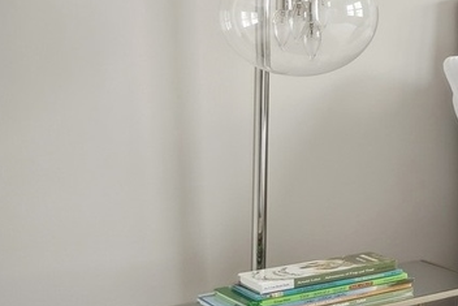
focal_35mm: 69
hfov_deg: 16.6
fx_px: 878
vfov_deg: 19.5
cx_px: 1024
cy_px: 46
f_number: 9.5
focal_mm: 15
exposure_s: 1/6
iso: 200
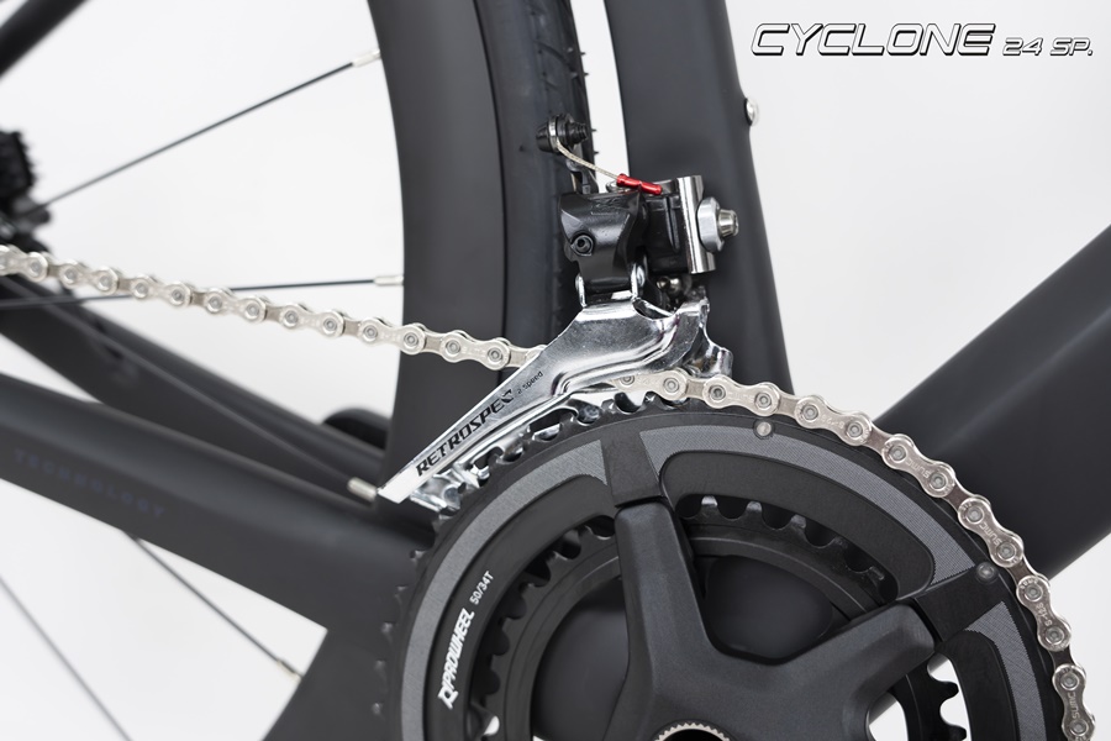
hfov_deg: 40.3
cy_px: 370
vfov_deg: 27.5
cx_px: 556
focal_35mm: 49
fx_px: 1514
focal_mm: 32.7
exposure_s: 1/250
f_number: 3.5
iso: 125
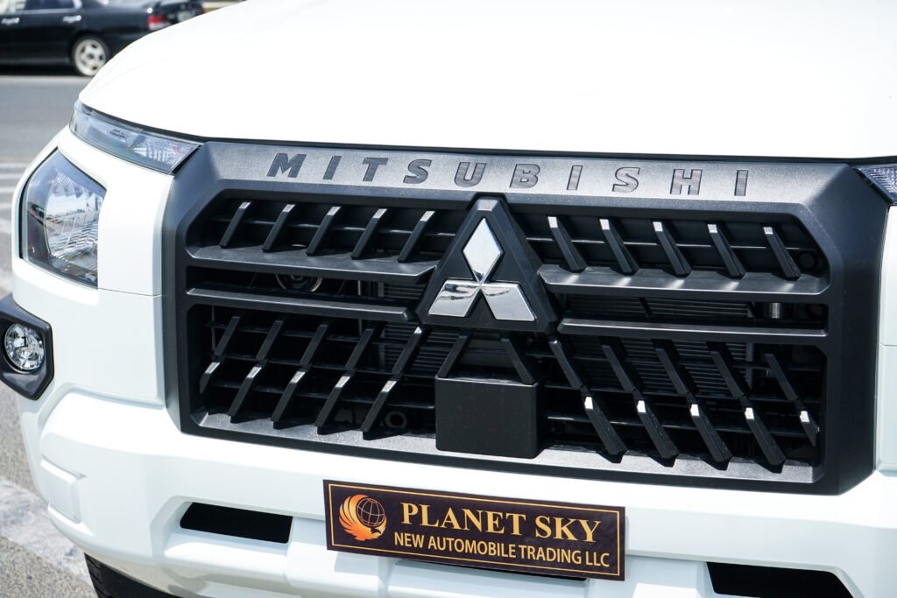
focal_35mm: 65
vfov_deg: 20.9
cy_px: 299
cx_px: 448
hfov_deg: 31.0
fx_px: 1620
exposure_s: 1/500
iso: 250
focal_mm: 65
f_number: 9
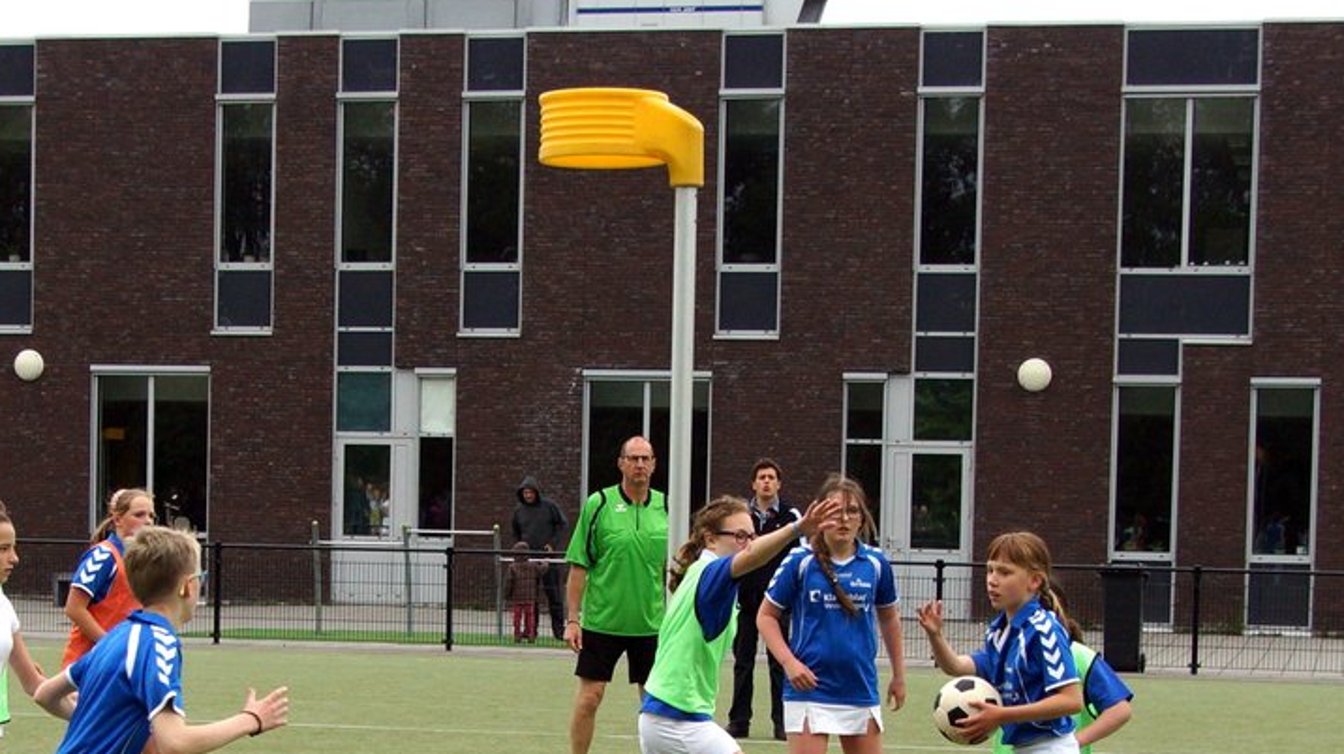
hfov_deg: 38.3
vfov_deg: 21.9
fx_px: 1924
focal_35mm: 54
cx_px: 522
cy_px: 613
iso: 400
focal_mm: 24
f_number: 4
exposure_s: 1/800
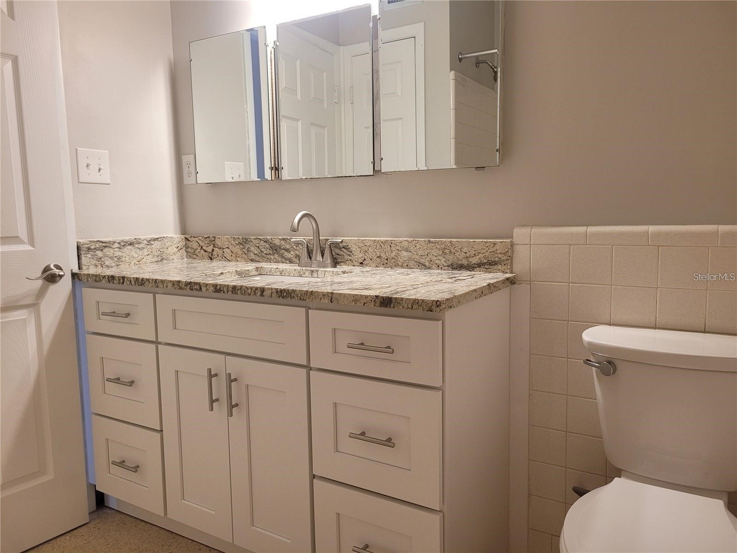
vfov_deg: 53.1
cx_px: 368
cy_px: 276
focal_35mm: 26
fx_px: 554
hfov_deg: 67.3
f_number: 1.8
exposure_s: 1/120
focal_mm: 5.4
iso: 200
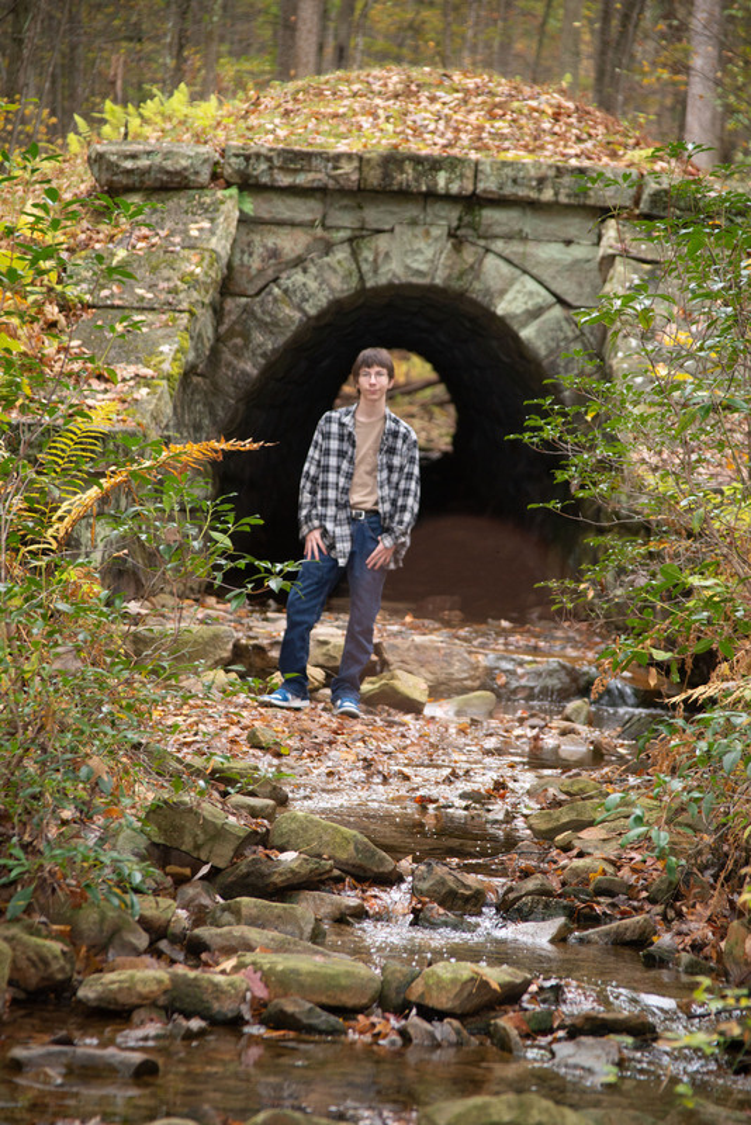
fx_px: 4377
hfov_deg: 9.8
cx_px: 376
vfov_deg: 14.6
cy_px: 562
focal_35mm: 140
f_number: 7.1
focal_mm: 140
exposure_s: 1/125
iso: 800
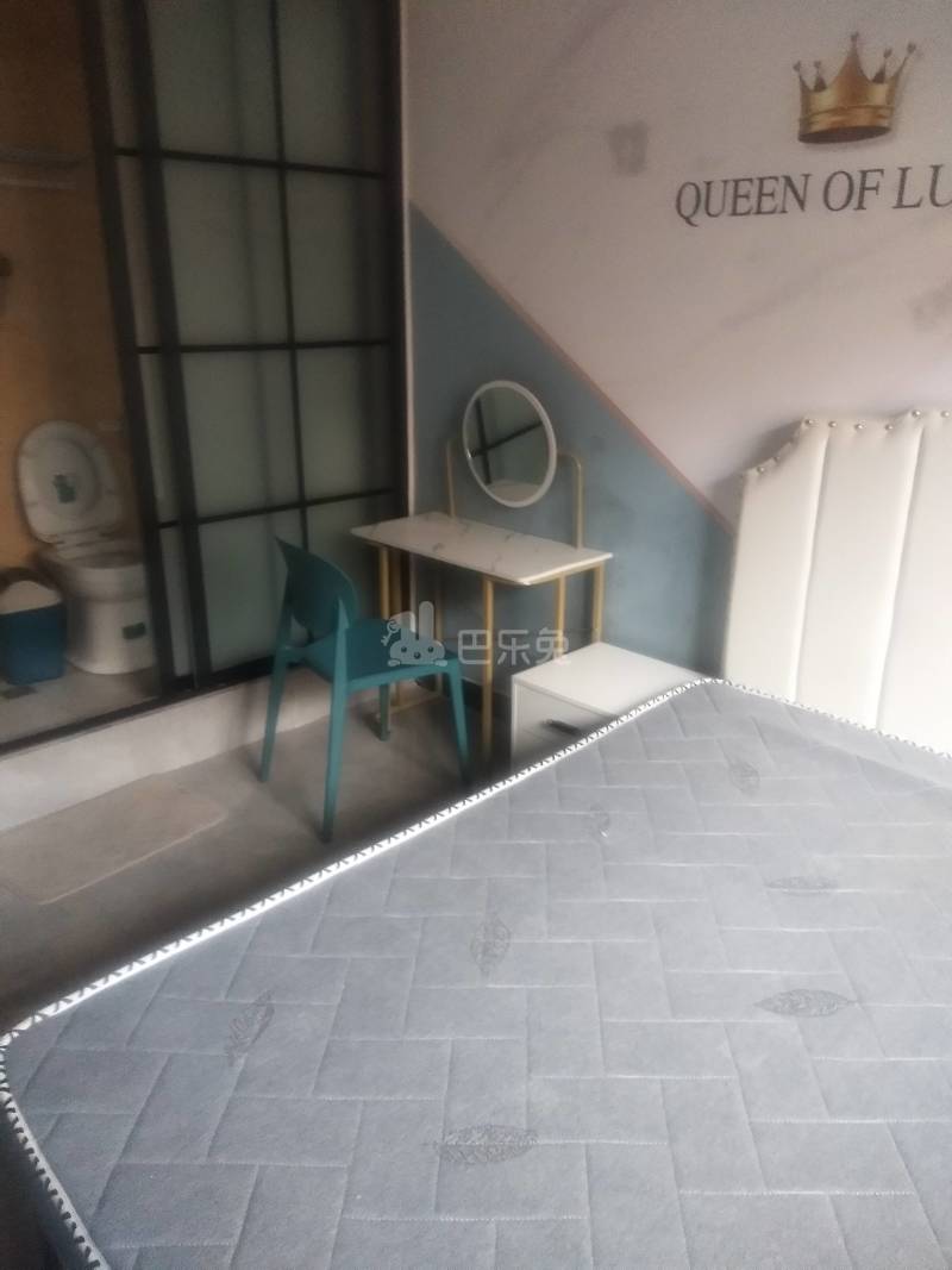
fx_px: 954
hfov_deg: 53.1
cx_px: 476
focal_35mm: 26
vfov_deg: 67.3
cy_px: 635
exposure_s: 1/25
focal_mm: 3.88
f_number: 2
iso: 640
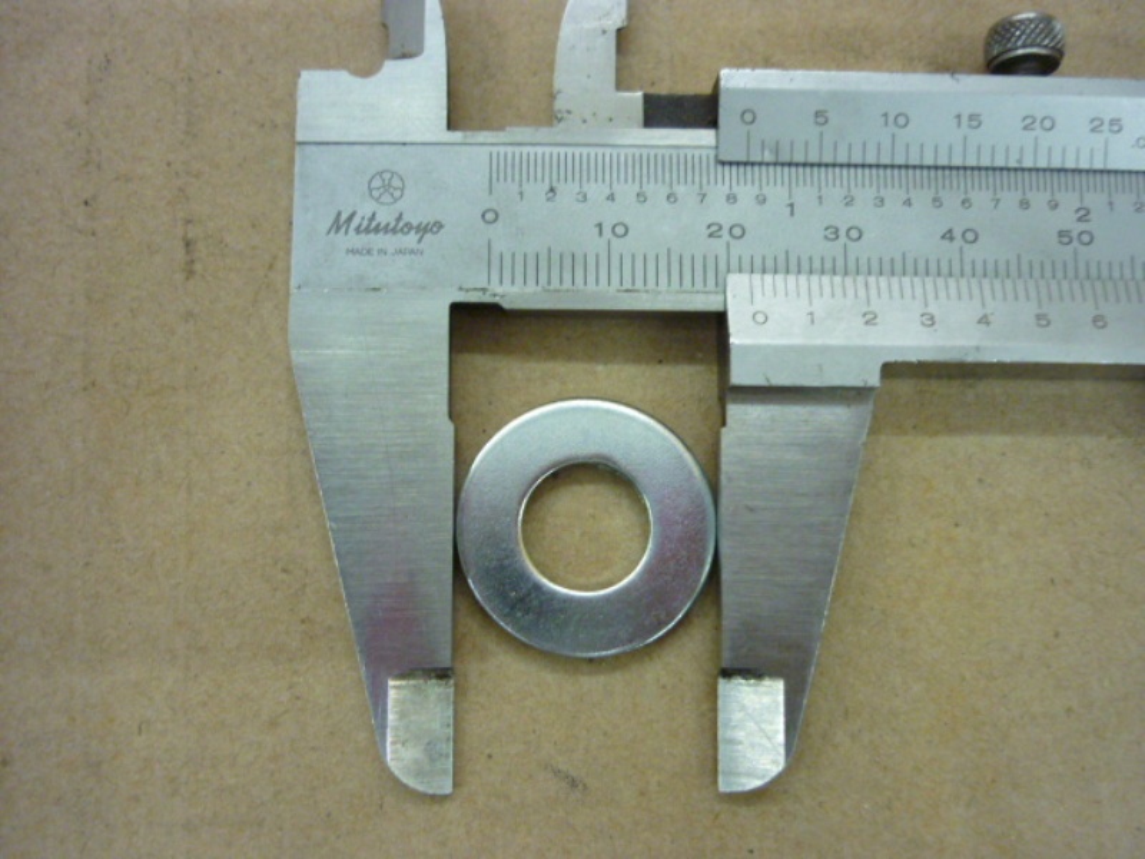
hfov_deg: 55.4
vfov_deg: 42.9
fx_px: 1092
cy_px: 430
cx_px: 572
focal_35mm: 33
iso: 400
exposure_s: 1/15
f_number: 2.8
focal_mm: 5.5
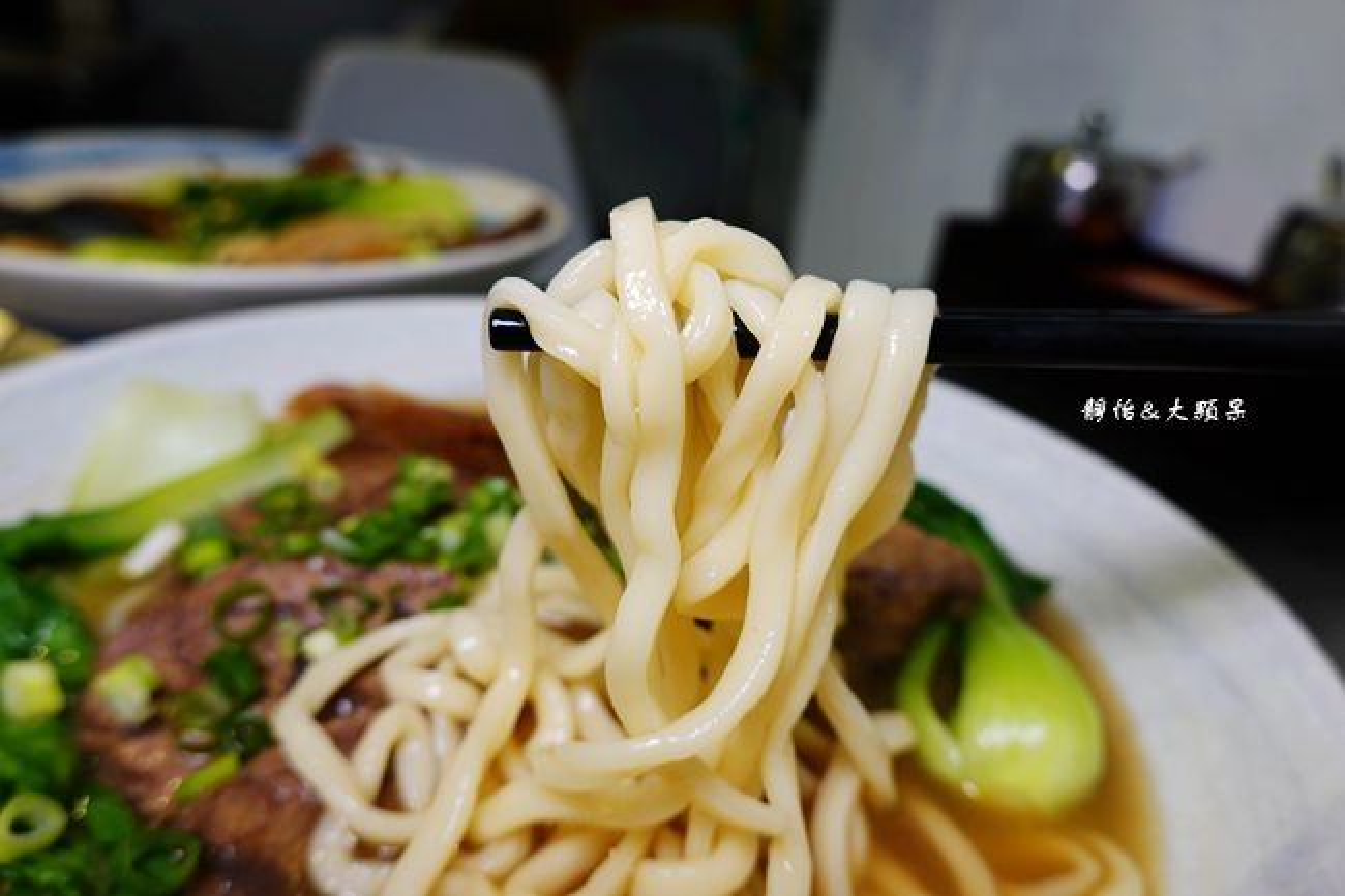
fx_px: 896
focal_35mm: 24
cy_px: 448
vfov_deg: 53.1
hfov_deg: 73.8
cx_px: 672
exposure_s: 1/80
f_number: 2.8
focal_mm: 9
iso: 125
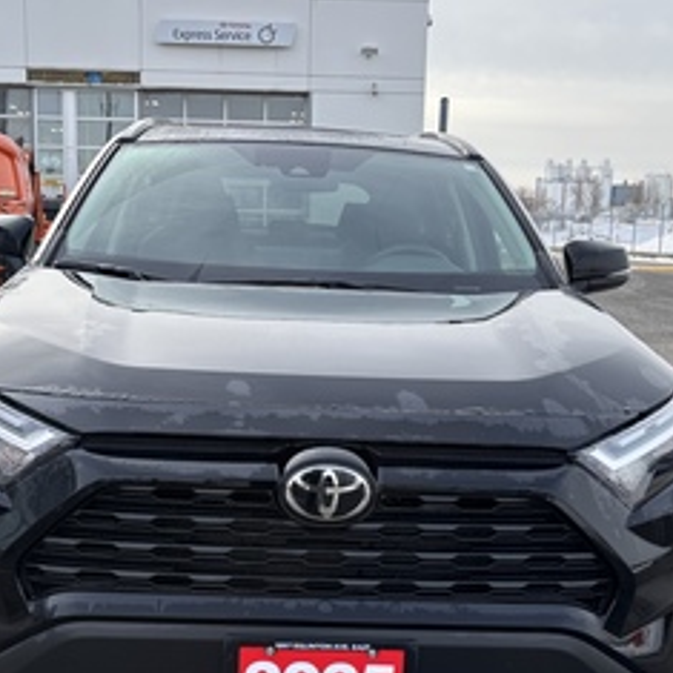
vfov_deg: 40.4
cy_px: 448
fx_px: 902
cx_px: 292
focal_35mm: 41
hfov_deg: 40.8
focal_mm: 5.96
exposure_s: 1/1418
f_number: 1.6
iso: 50
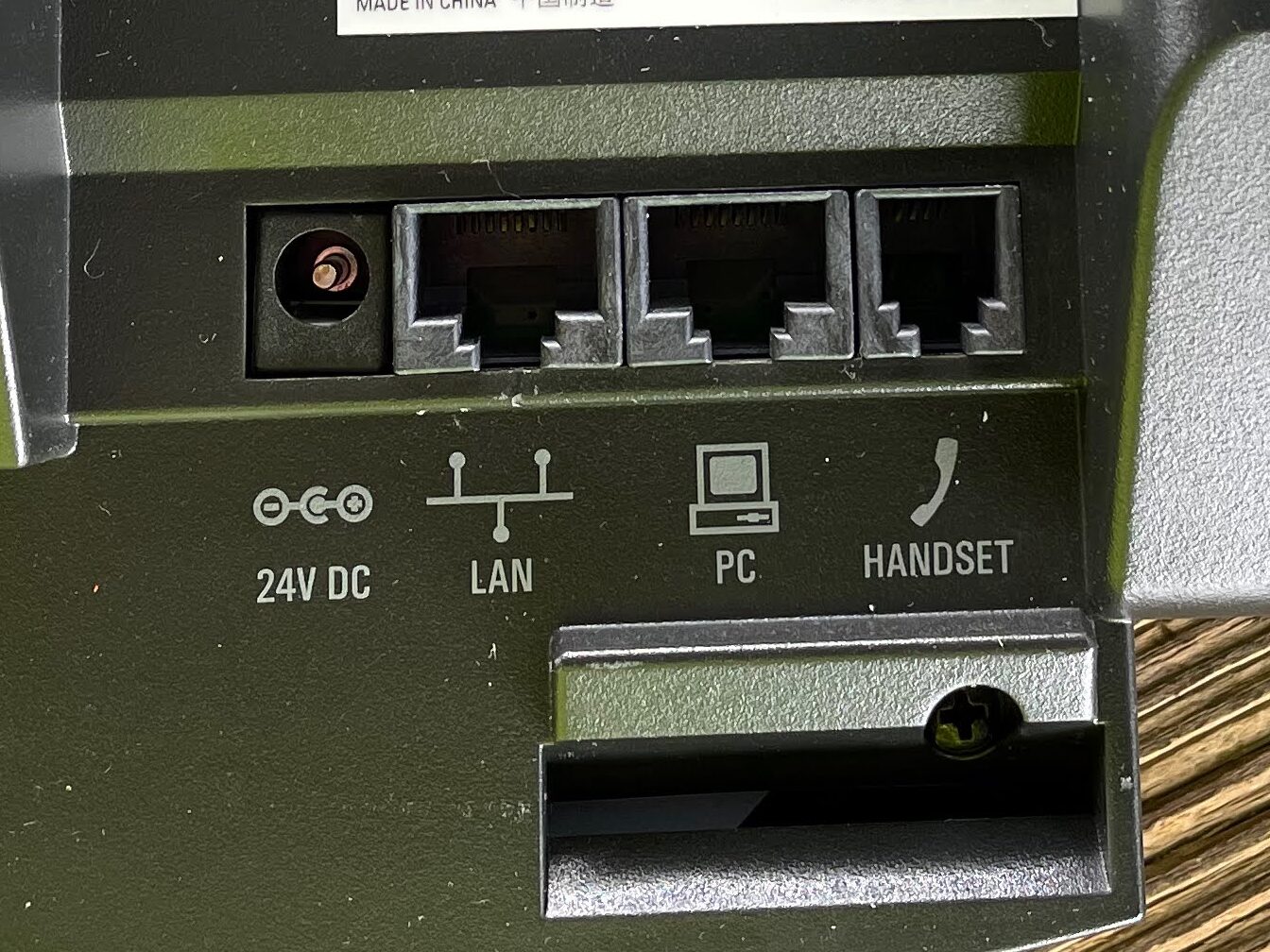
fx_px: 954
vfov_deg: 53.1
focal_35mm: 26
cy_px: 476
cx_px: 635
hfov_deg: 67.3
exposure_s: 1/121
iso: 50
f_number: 1.6
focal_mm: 4.2
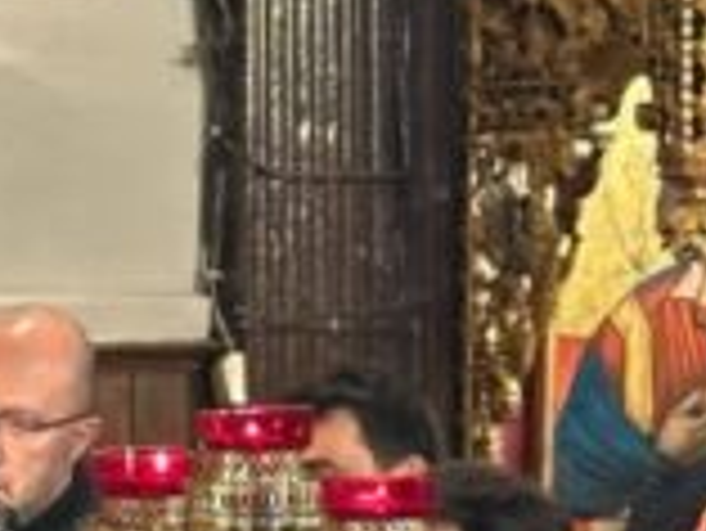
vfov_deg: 6.5
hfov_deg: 8.6
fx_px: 4674
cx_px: 81
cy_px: 416
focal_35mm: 229
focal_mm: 6.86
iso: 400
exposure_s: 1/33
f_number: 1.78
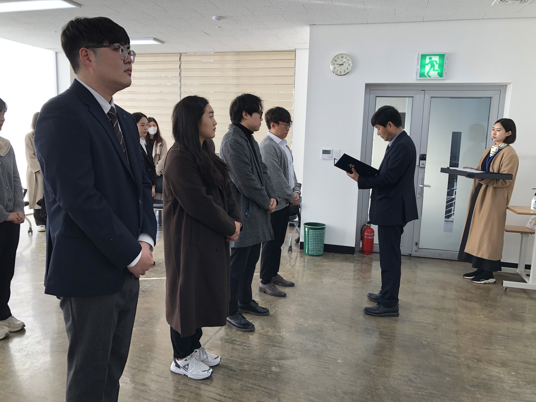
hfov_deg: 63.4
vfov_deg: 49.7
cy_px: 201
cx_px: 268
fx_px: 434
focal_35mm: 28
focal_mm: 3.99
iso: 20
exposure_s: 1/123
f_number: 1.8
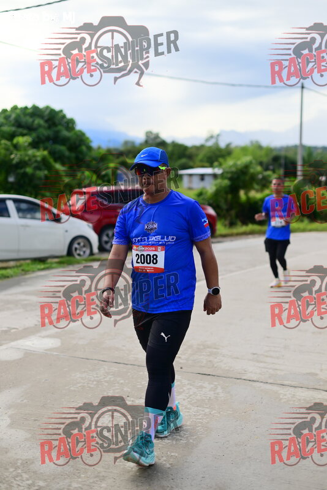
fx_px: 681
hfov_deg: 27.0
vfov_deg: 39.6
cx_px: 164
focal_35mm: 50
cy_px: 245
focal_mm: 50
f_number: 2
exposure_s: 1/3200
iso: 100
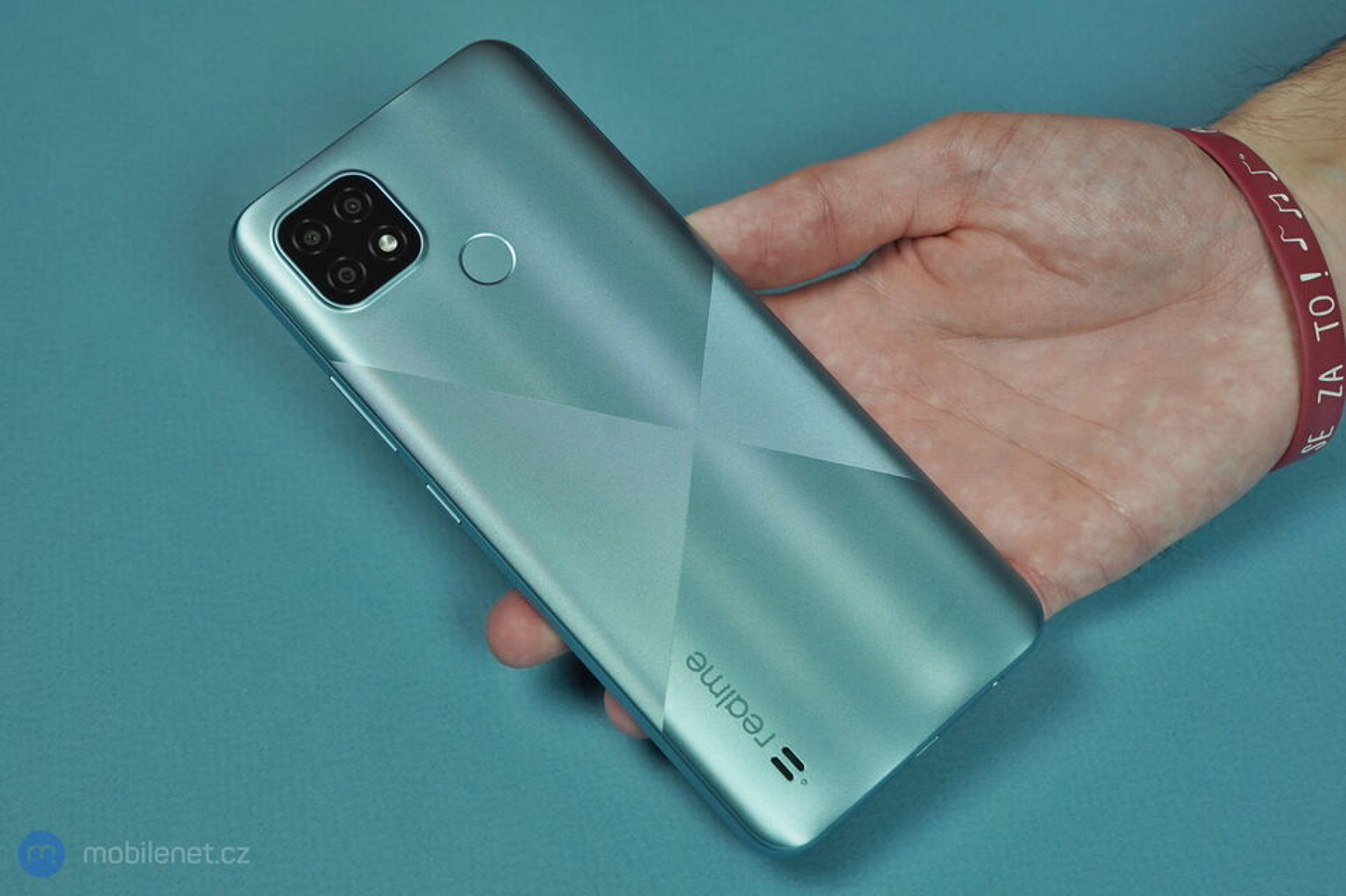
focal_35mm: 55
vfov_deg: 24.6
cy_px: 448
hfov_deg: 36.3
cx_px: 673
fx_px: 2056
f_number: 8
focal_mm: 55
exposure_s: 1/200
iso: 1600
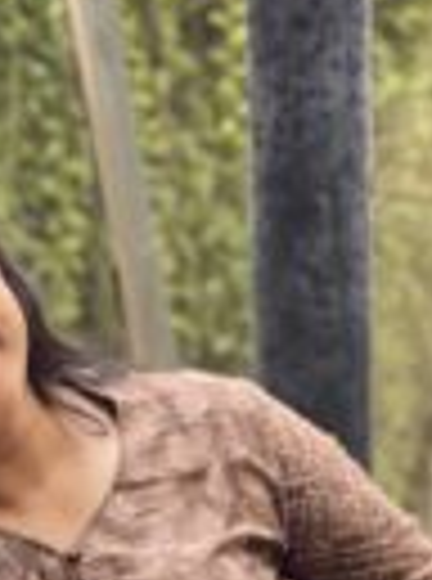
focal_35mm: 199
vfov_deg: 10.0
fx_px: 3328
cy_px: 400
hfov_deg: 7.4
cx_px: -18
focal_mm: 7.5
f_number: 2.2
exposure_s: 1/25
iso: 320
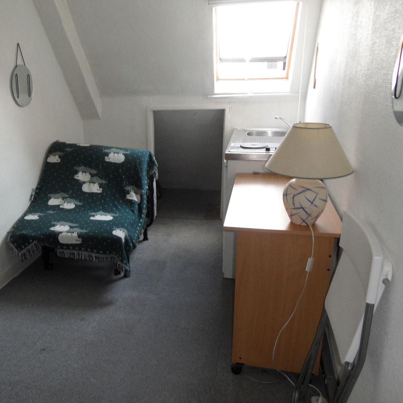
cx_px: 144
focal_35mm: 30
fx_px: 395
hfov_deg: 53.3
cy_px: 198
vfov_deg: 54.0
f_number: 3.2
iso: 200
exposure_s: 1/30
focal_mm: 3.9
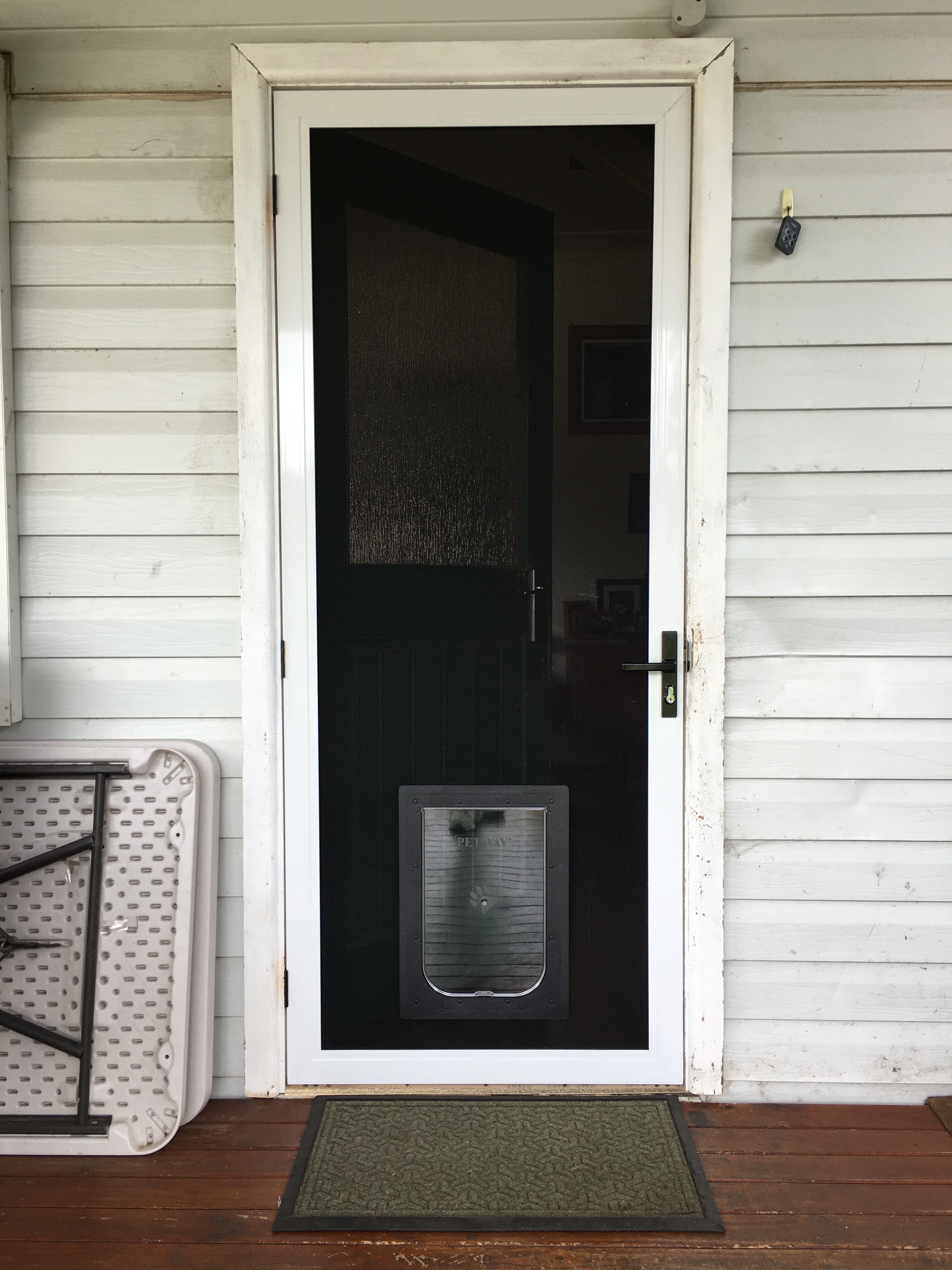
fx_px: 1063
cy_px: 635
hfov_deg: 48.2
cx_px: 476
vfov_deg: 61.7
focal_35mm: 29
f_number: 2.2
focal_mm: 4.15
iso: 25
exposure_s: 1/100
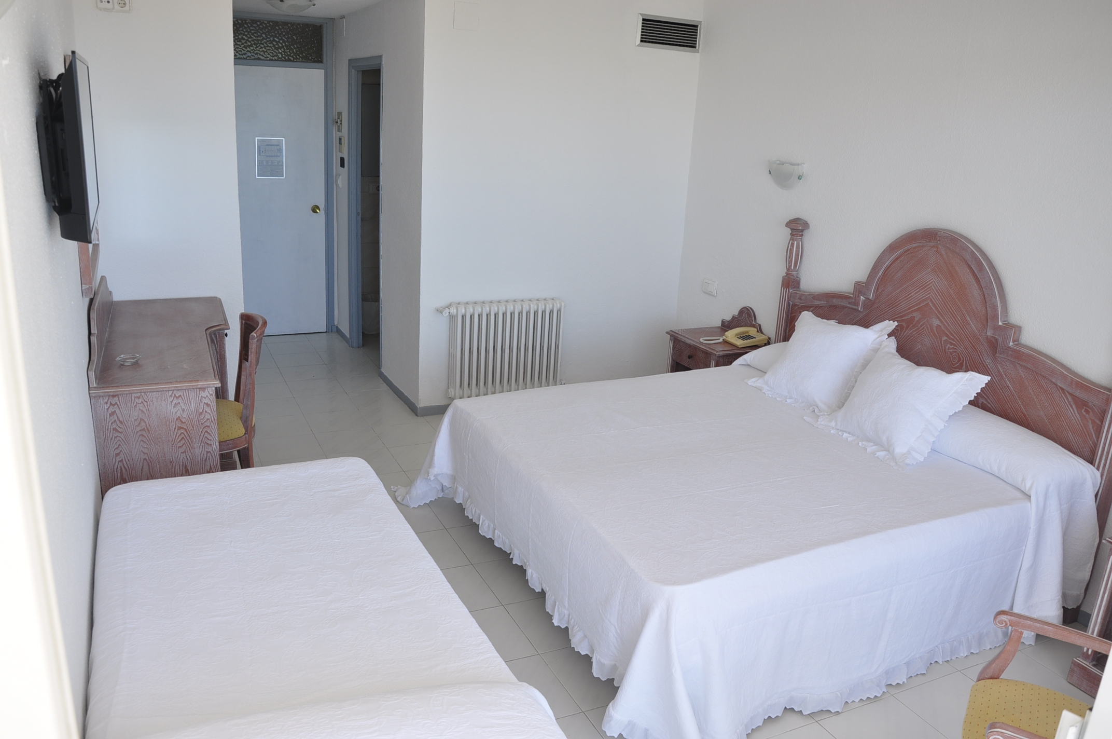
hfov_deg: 67.4
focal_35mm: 27
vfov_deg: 47.8
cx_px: 556
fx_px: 833
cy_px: 370
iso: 250
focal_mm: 18
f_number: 8
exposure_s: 1/60
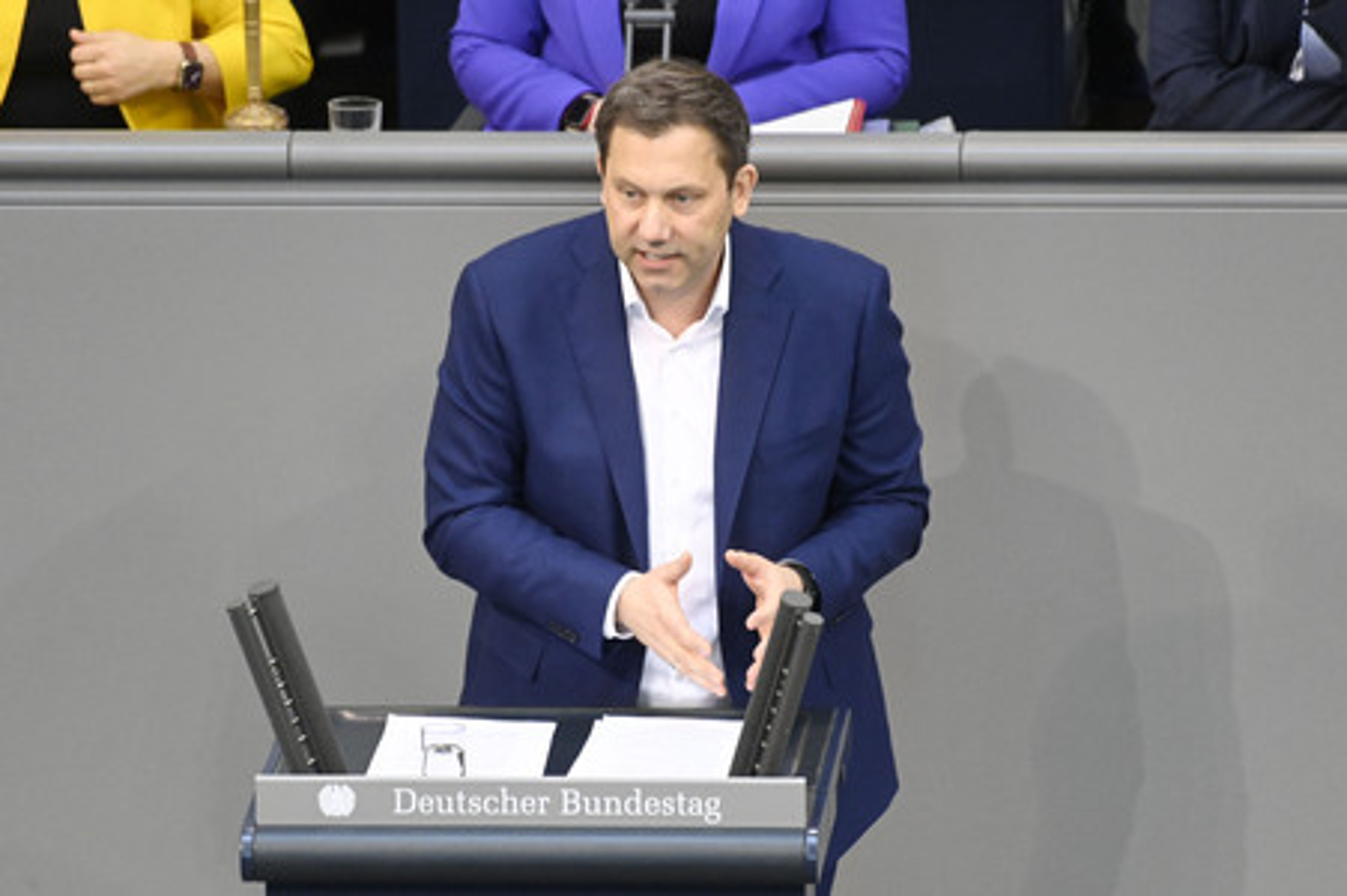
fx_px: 17946
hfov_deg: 4.3
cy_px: 448
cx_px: 674
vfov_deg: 2.9
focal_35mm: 480
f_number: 5.6
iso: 10000
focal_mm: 480
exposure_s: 1/400
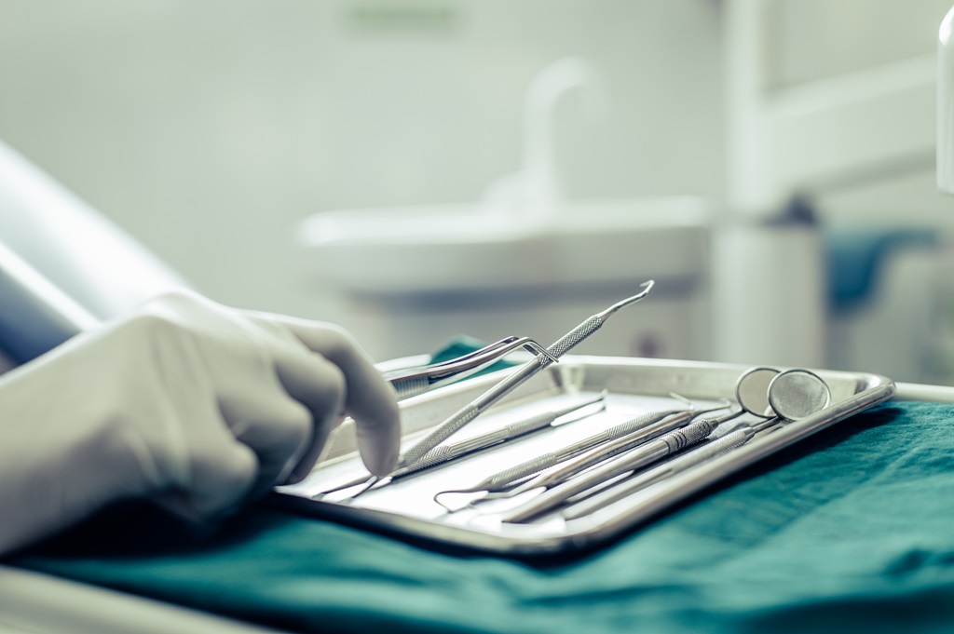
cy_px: 317
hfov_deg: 39.6
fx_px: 1324
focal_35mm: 50
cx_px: 477
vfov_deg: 26.9
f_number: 2.8
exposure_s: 1/80
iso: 400
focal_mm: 50
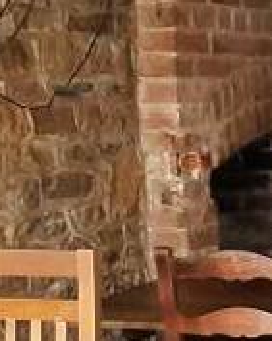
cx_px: 671
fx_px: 1483
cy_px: 302
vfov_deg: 13.0
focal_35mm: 147
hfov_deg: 9.3
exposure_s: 1/33
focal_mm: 3.92
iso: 250
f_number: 1.7
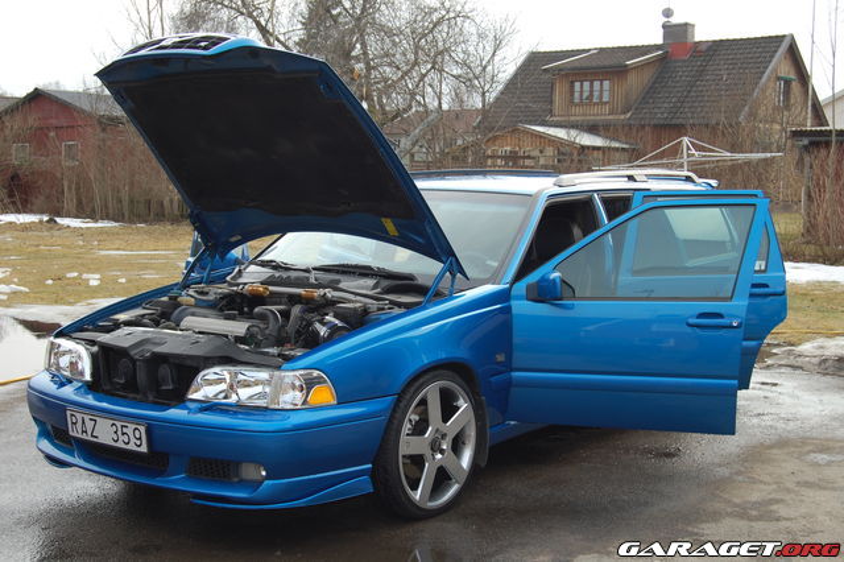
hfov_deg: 38.9
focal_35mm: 51
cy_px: 281
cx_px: 422
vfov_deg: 26.5
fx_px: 1195
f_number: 6.3
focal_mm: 34
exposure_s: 1/160
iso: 200
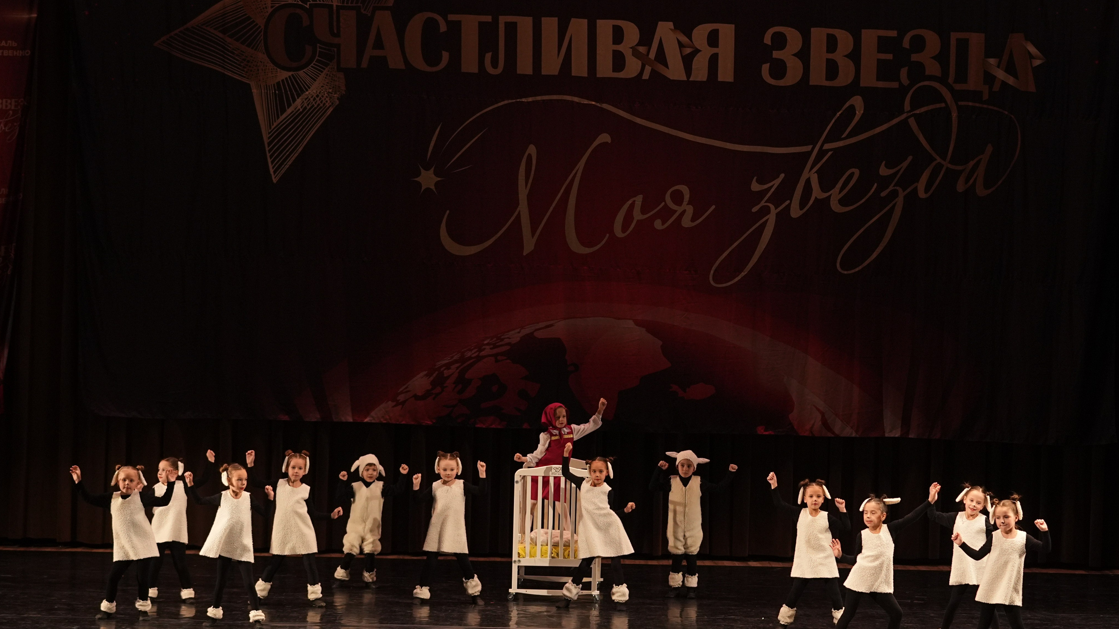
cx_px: 562
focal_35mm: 111
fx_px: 3293
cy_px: 308
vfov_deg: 10.9
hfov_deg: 19.3
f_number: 2.8
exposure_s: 1/400
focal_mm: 70
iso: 1600
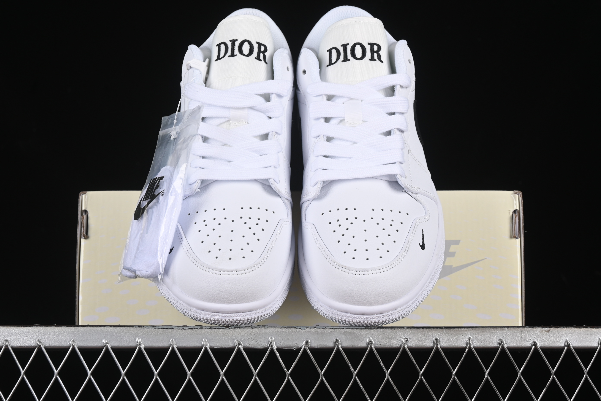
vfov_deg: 18.2
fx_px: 1252
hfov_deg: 27.0
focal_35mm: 75
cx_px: 300
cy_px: 200
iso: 160
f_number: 8
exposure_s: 1/125
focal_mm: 50
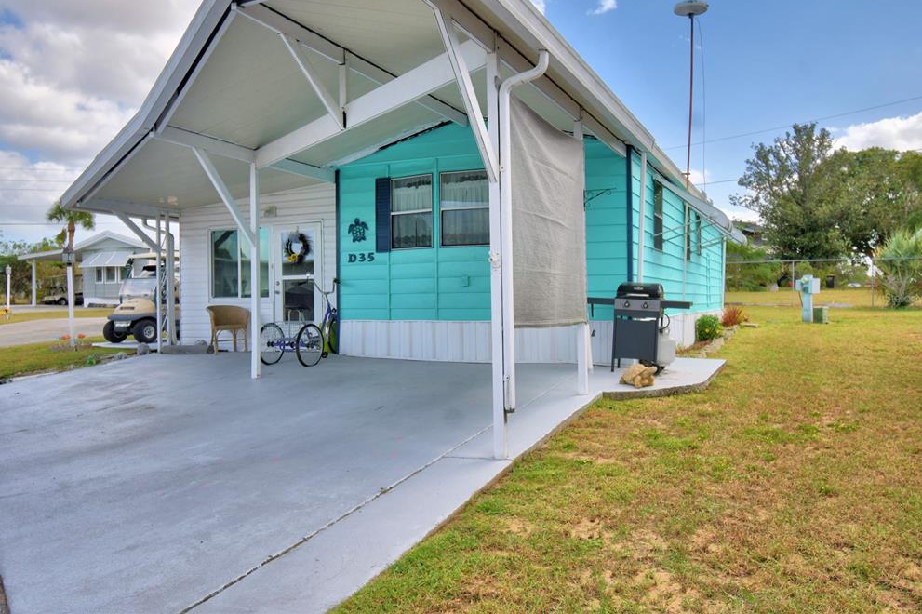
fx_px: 794
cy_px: 298
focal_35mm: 31
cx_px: 461
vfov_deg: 42.3
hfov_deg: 60.3
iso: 100
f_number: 5.6
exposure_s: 1/500
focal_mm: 20
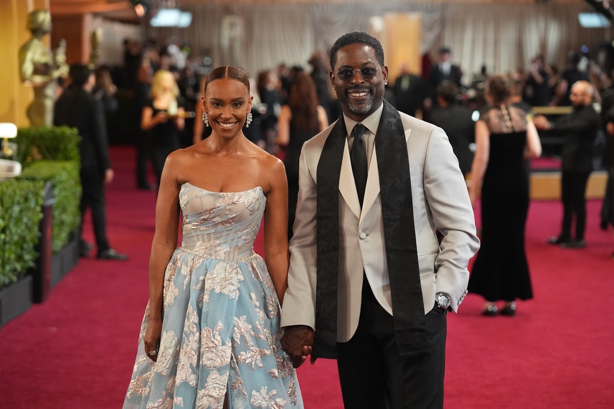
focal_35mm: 108
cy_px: 204
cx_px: 307
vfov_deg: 12.7
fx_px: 1842
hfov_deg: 18.9
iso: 4000
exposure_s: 1/250
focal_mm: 108
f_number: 3.5
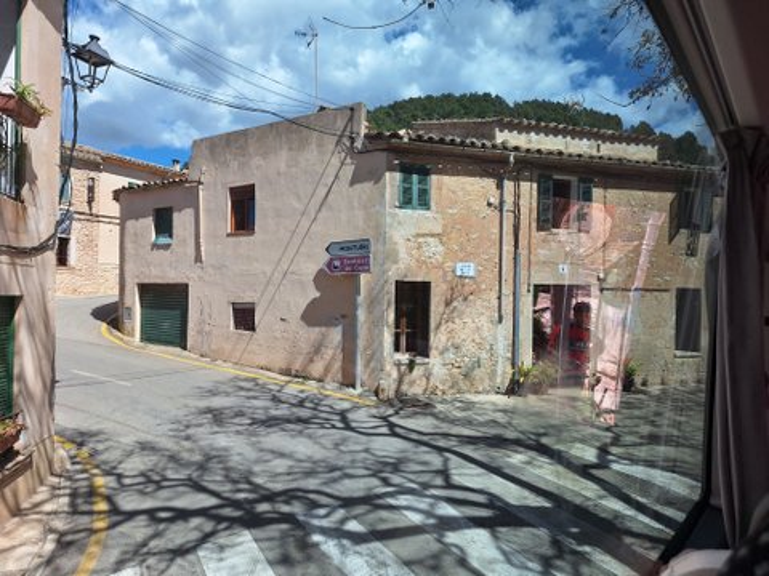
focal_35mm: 23
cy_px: 288
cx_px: 384
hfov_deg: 73.9
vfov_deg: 58.9
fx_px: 511
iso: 40
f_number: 1.8
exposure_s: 1/969
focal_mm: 5.54
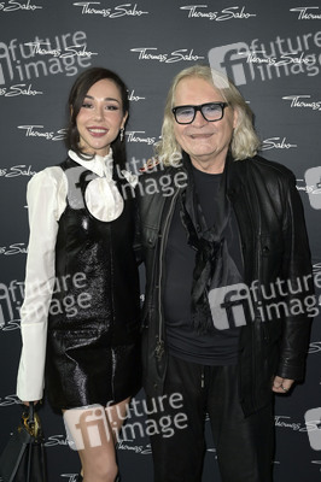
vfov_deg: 39.6
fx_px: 670
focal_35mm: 50
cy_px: 241
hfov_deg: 26.9
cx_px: 160
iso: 800
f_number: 5
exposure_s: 1/250
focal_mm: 50
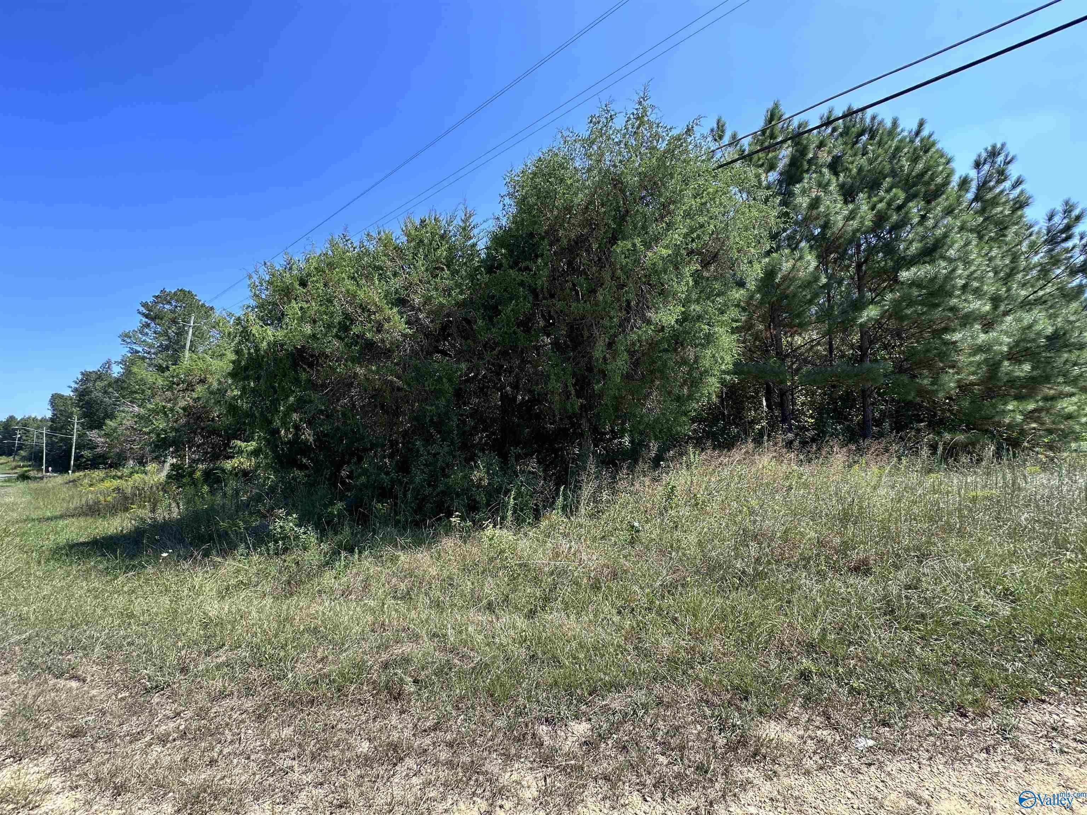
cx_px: 544
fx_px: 440
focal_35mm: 14
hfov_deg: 102.1
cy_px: 408
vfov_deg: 85.7
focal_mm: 2.22
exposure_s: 1/360
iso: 40
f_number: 2.2
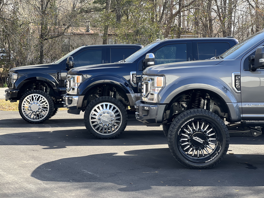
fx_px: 587
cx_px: 132
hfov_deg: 25.3
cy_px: 99
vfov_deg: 19.1
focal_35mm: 77
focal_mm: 9
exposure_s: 1/121
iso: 32
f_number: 2.8
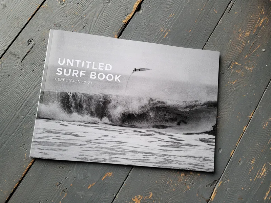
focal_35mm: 26
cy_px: 102
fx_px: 204
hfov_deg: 67.3
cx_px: 136
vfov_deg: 53.1
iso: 250
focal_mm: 5.4
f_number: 1.8
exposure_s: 1/100
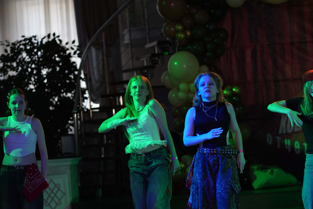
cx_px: 217
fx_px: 1078
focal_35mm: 124
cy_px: 132
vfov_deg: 11.0
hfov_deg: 16.5
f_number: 2.2
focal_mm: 85
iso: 800
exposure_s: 1/400
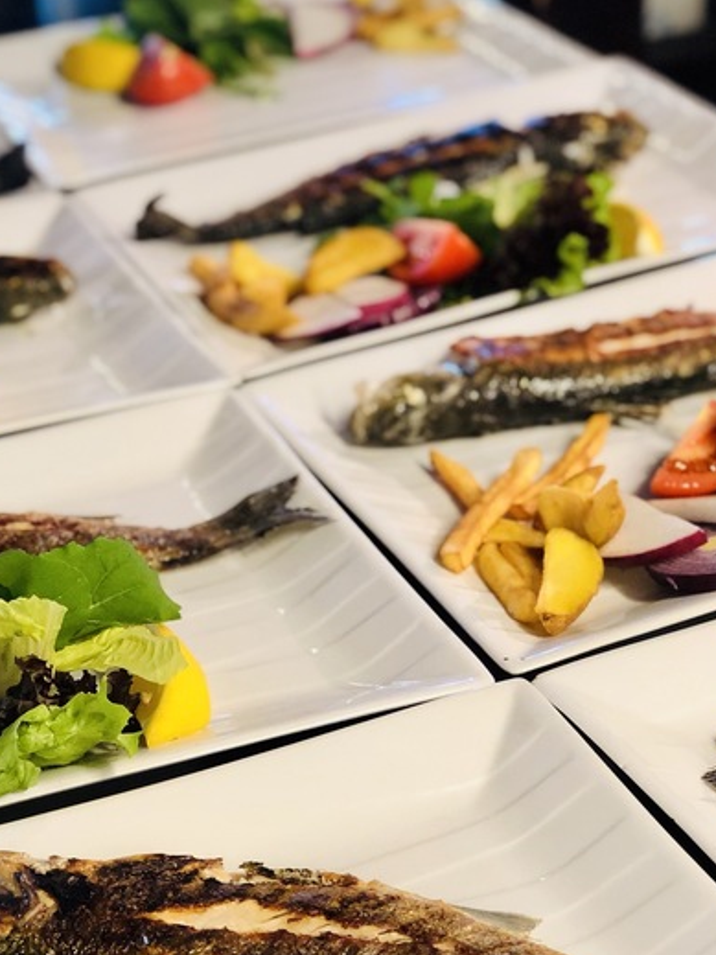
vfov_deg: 25.2
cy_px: 616
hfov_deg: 19.0
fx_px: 2124
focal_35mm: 77
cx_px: 210
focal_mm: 6
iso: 125
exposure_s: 1/25
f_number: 2.4
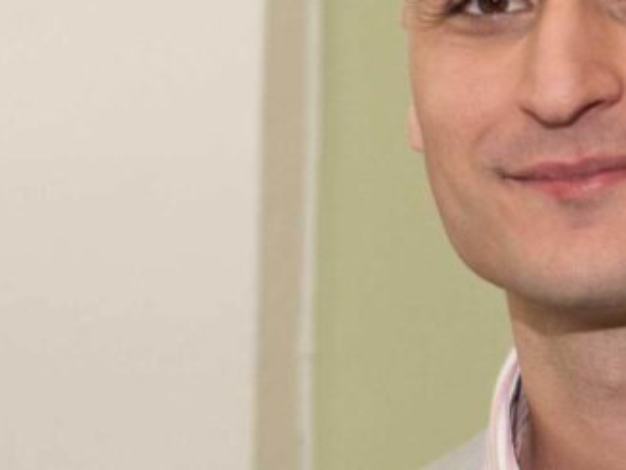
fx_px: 4756
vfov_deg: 5.6
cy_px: 807
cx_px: -573
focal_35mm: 263
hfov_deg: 7.3
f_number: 2.8
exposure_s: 1/200
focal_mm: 35
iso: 1000
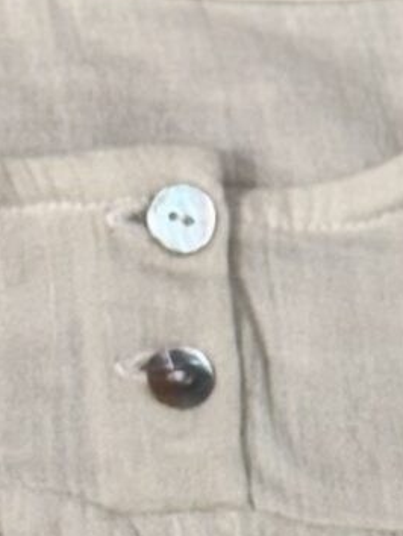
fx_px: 5380
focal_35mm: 347
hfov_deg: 4.3
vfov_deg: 5.6
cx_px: 189
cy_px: 1075
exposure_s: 1/100
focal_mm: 6.76
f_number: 1.78
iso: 64
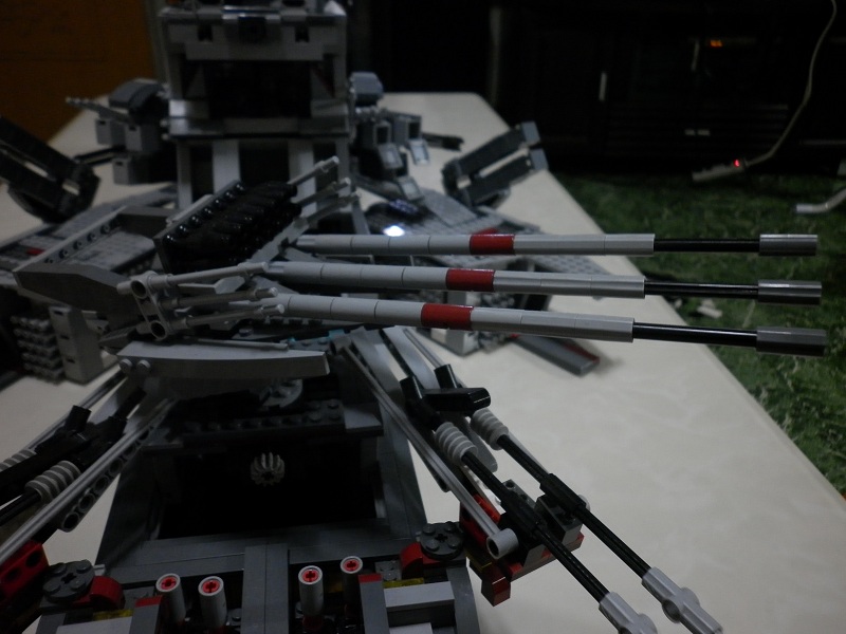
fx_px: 709
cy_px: 317
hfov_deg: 61.7
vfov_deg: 48.2
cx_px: 423
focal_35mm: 29
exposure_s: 1/20
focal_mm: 5.3
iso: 200
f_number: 2.8
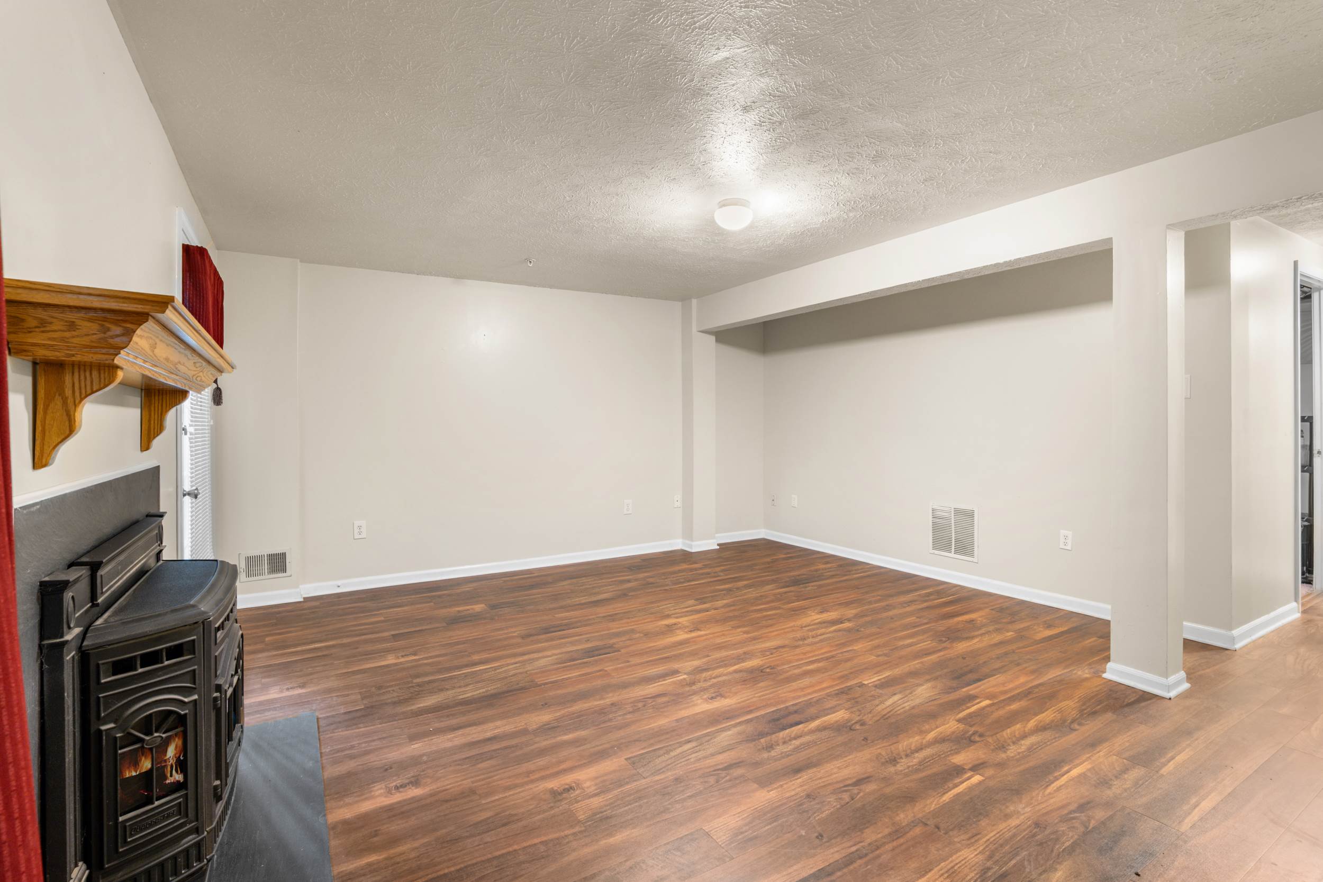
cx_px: 662
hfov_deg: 93.3
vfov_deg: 70.4
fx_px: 625
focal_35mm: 17
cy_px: 441
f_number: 8
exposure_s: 6
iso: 640
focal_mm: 16
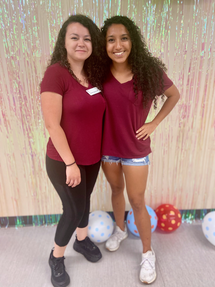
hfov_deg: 53.1
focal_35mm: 26
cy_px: 144
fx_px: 215
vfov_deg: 67.3
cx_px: 108
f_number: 1.8
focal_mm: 4.25
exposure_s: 1/60
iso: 160
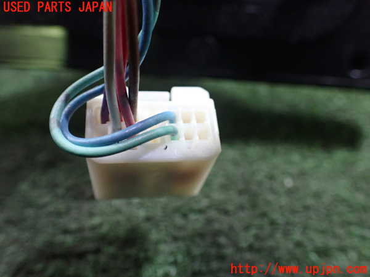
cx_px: 185
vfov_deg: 46.8
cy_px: 138
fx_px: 321
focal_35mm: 30
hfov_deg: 60.0
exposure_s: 1/80
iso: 800
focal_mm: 5.4
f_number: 2.3
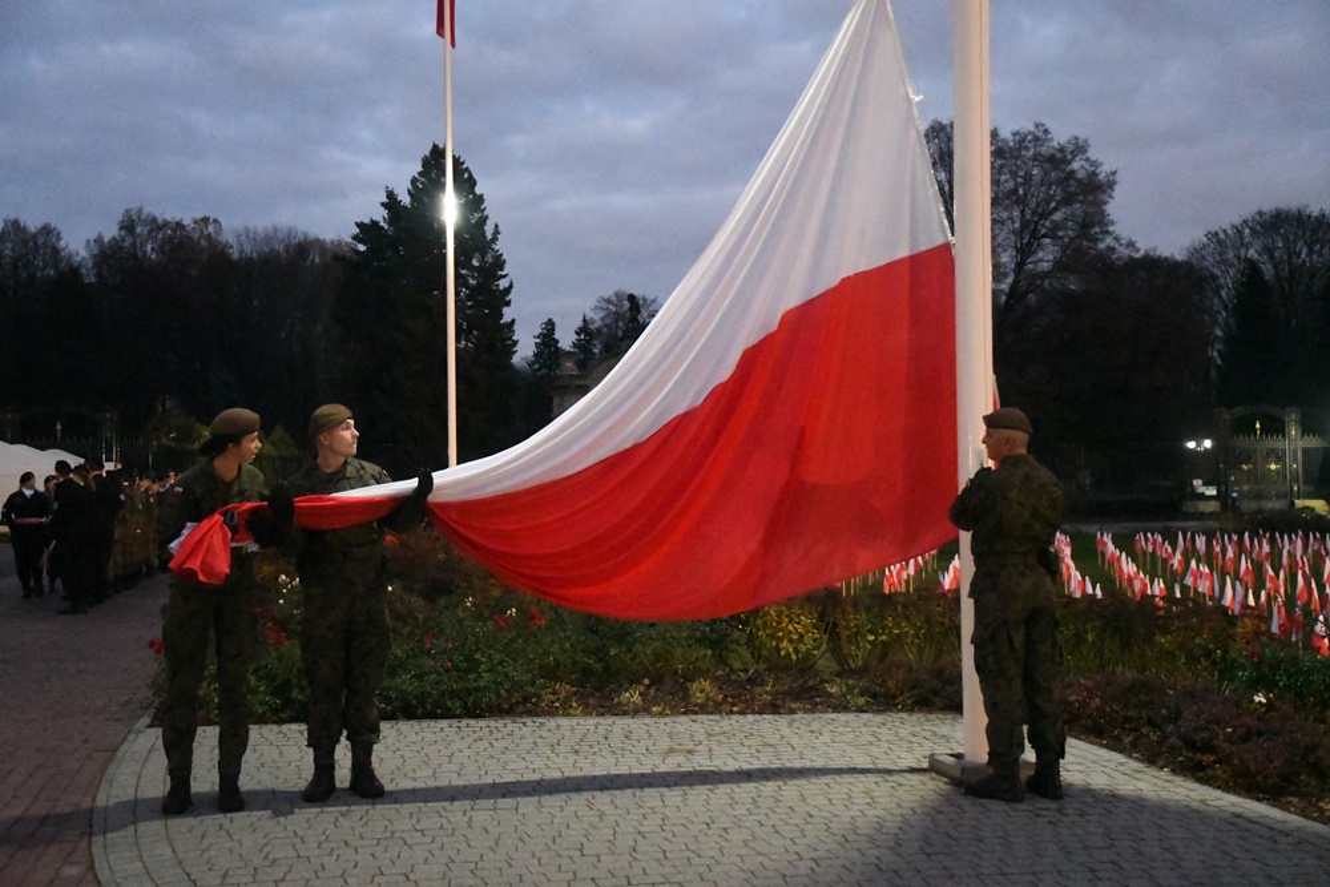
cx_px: 665
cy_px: 444
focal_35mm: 42
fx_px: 1552
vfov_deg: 31.9
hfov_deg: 46.4
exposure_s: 1/50
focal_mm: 28
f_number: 3.2
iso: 25600
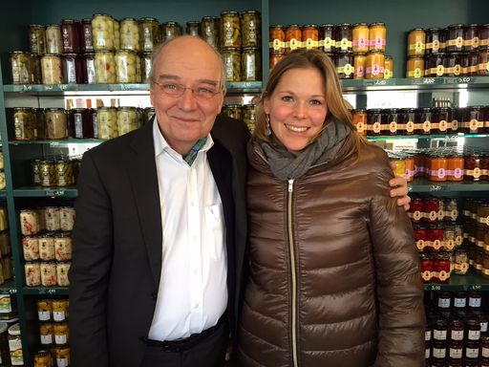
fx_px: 410
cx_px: 244
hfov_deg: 61.7
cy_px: 184
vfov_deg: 48.2
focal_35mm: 29
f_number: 2.2
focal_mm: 4.15
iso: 40
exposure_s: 1/30
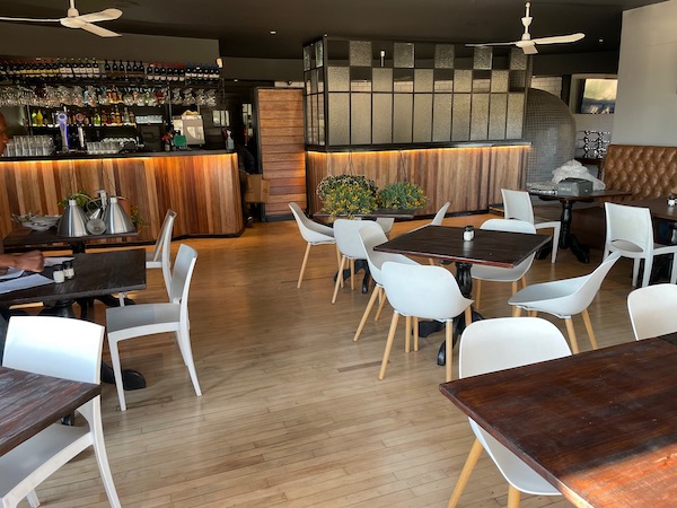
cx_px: 338
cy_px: 254
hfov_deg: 67.3
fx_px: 508
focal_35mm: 26
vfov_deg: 53.1
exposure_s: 1/112
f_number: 1.6
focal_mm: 4.2
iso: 125
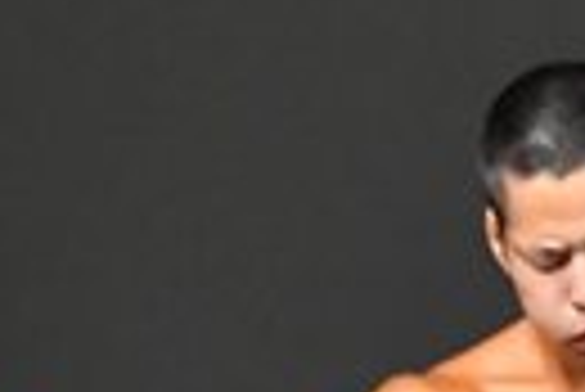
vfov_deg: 0.7
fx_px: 33431
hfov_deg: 1.0
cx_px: 443
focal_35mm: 2055
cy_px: 946
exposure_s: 1/400
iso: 5000
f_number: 5.6
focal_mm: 230
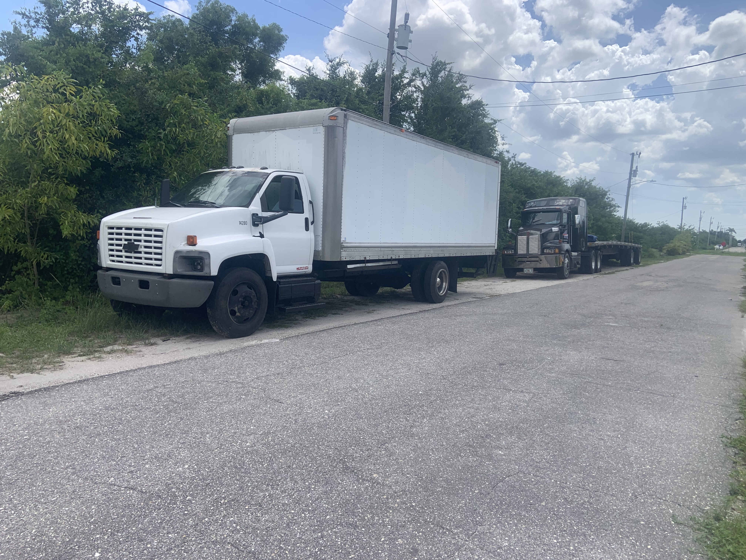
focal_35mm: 26
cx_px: 373
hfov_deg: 67.3
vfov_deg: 53.1
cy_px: 280
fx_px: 560
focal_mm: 4.25
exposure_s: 1/2309
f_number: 1.8
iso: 25
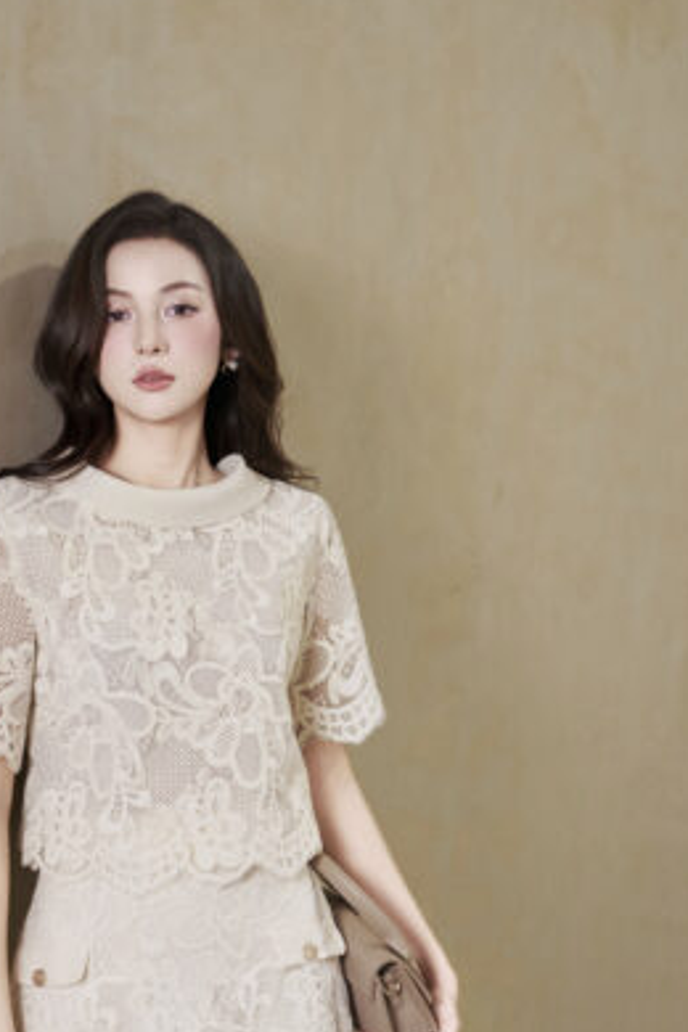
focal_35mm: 93
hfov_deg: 14.6
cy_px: 885
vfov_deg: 21.5
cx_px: 134
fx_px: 2666
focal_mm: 52
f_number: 2.8
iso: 800
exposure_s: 1/100
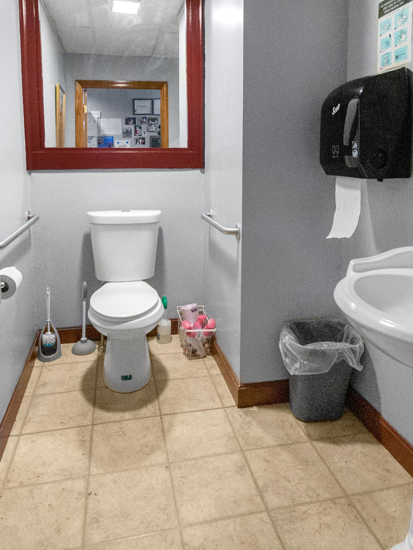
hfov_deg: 63.4
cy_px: 235
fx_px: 334
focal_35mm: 21
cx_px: 217
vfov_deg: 78.5
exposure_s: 1/40
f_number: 2.8
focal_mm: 8
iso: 3200
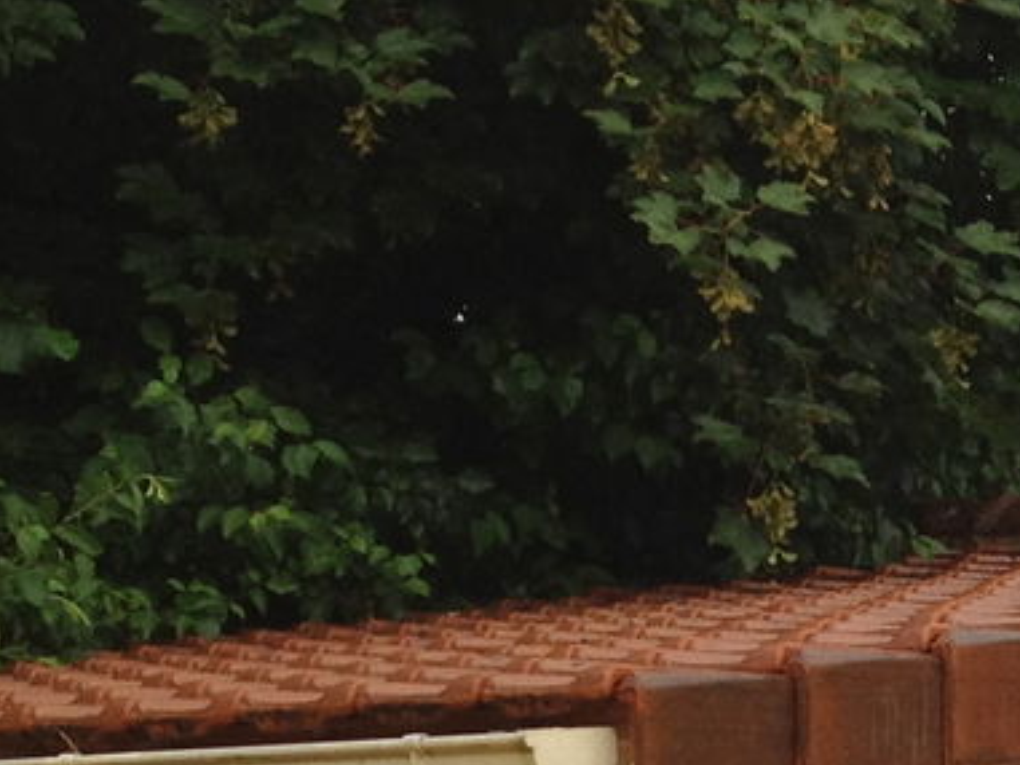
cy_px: 1217
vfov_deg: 9.7
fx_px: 4333
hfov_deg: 12.9
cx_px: 1363
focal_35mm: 147
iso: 64
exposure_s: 1/245
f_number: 2.4
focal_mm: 4.28
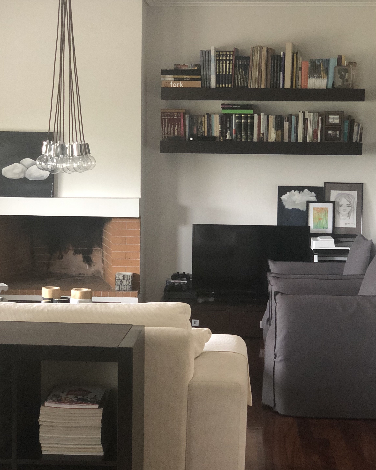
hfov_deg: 21.6
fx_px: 988
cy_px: 242
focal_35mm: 71
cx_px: 189
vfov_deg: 26.8
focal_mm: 6
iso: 160
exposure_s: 1/20
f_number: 2.4
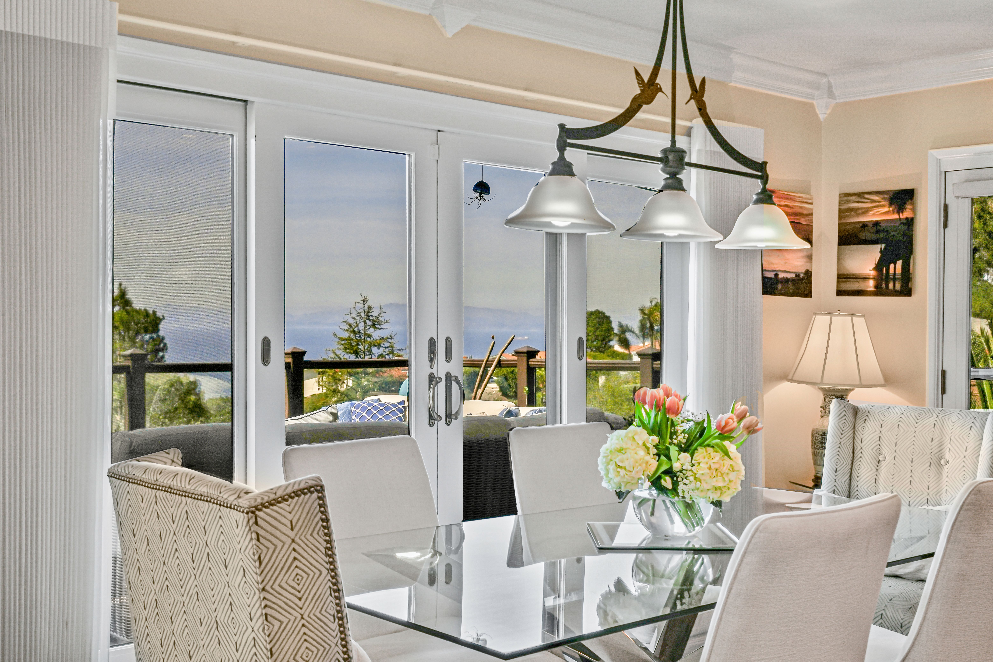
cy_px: 331
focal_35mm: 43
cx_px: 496
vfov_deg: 31.2
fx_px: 1186
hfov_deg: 45.4
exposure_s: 1/50
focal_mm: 29
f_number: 8
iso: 200
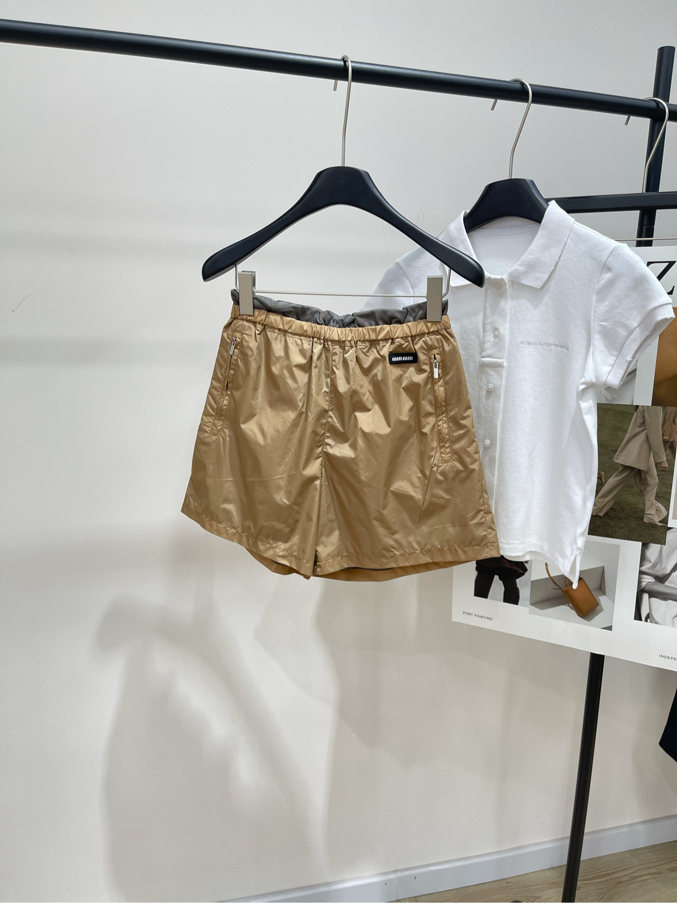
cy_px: 452
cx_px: 338
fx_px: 678
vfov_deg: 67.3
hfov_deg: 53.1
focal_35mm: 26
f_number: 1.6
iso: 100
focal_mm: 5.1
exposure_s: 1/121
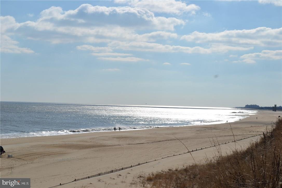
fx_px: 646
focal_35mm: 82
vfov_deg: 16.6
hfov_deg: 24.6
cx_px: 141
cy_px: 94
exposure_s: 1/500
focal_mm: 55
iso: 100
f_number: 11
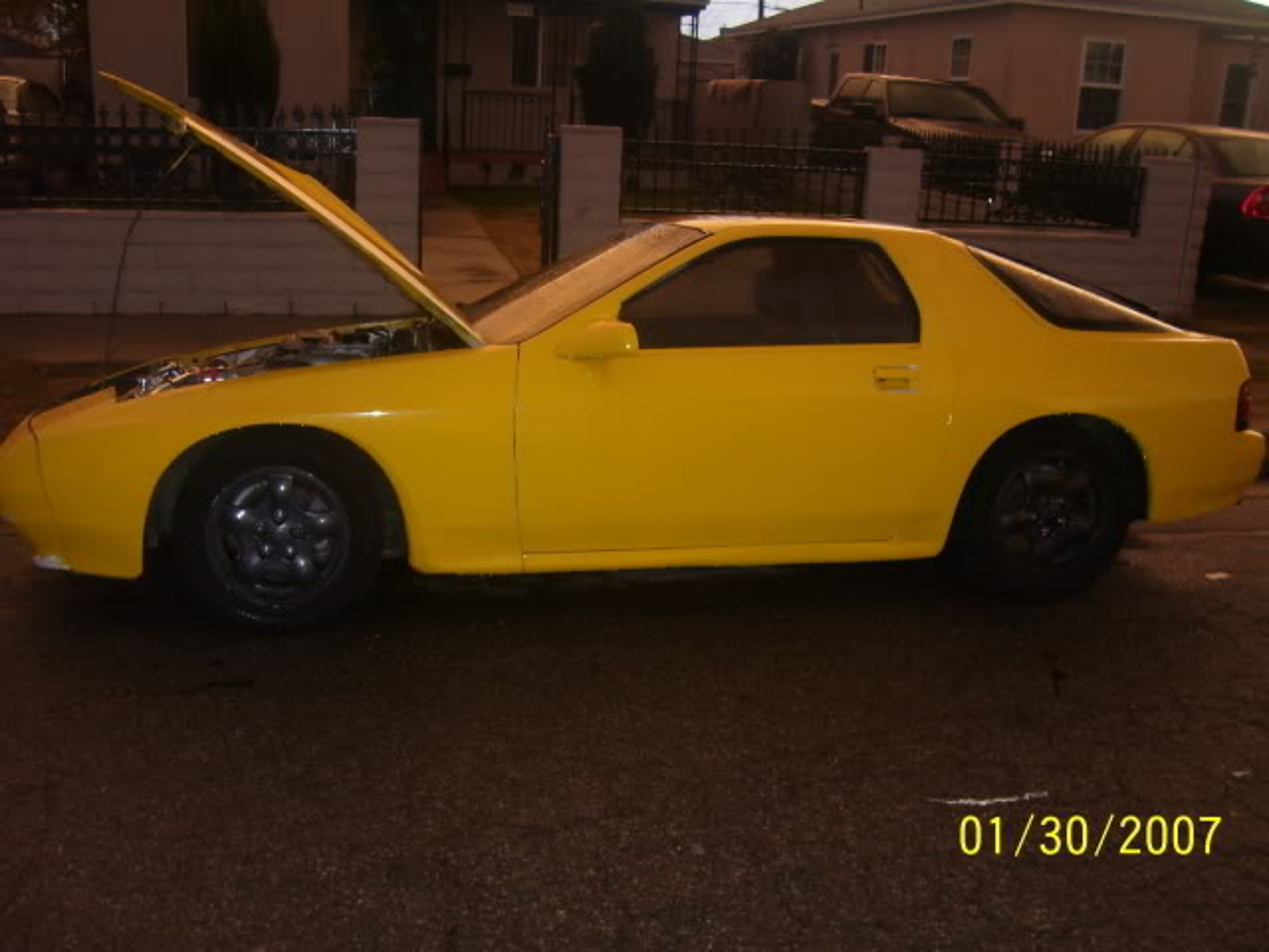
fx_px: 1246
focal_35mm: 34
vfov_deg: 41.8
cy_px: 476
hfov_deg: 54.0
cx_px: 634
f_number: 2.7
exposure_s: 1/60
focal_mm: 5.6
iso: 80
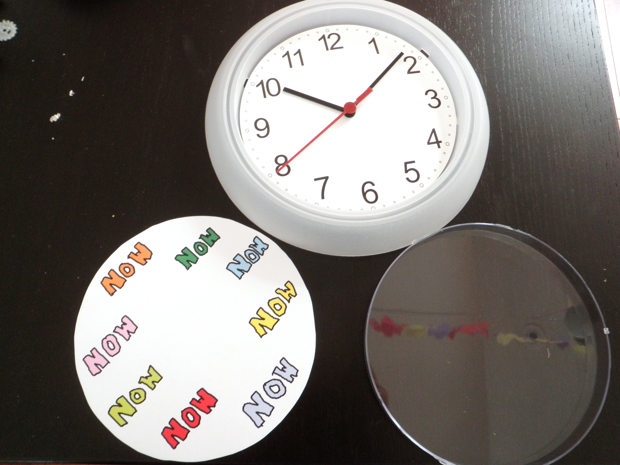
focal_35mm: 28
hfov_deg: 63.4
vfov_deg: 49.7
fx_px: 502
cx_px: 310
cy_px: 232
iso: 200
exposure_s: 1/13
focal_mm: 5
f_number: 3.5
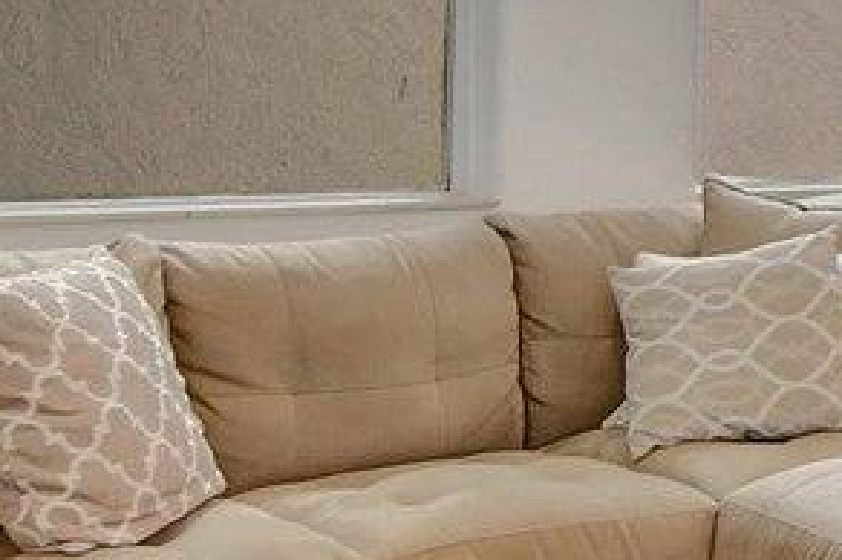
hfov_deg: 18.9
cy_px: 35
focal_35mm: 79
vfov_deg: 16.9
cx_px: 1566
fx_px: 1846
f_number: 8
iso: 1000
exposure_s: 1/13
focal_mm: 10
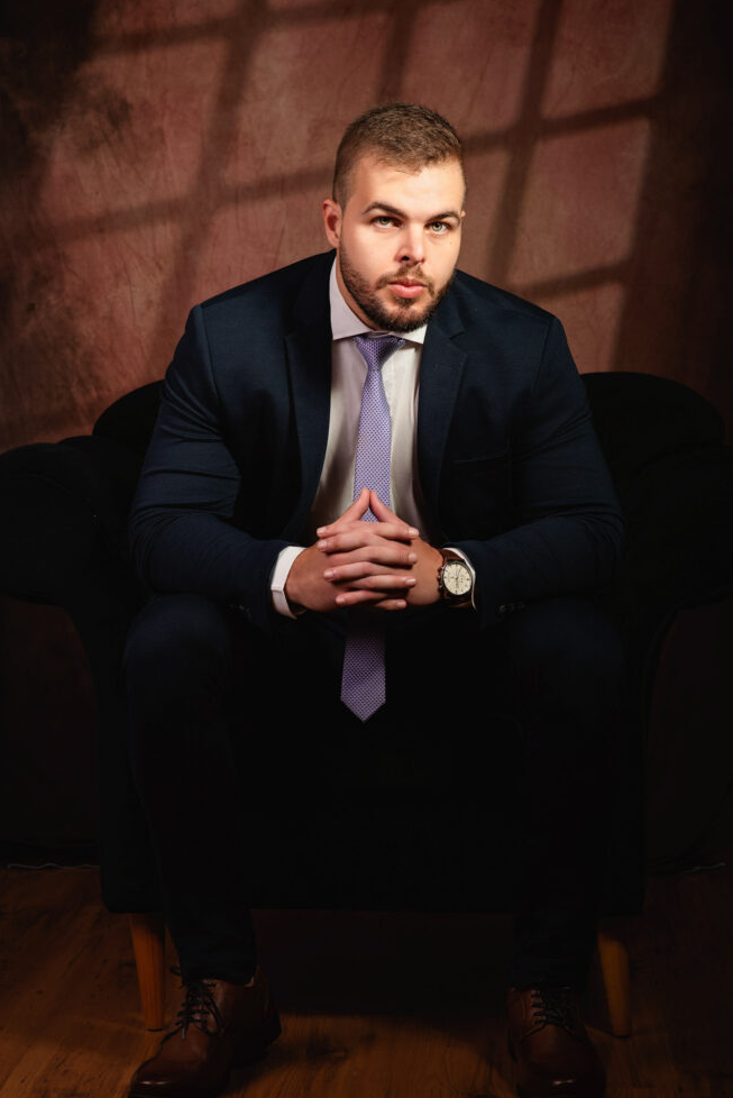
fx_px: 2715
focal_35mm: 89
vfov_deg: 22.9
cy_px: 542
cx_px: 376
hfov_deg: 15.4
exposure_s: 1/200
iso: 250
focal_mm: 85
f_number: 8
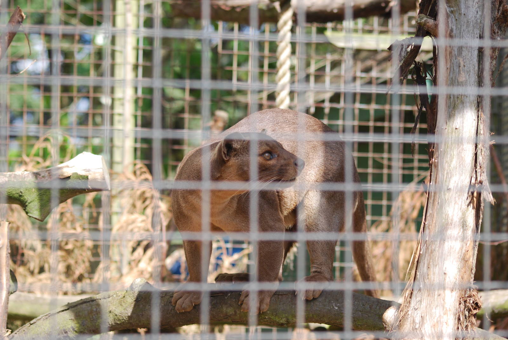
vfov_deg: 10.7
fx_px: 1822
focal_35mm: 129
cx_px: 254
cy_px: 170
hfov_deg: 15.9
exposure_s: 1/400
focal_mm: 86
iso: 200
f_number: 5
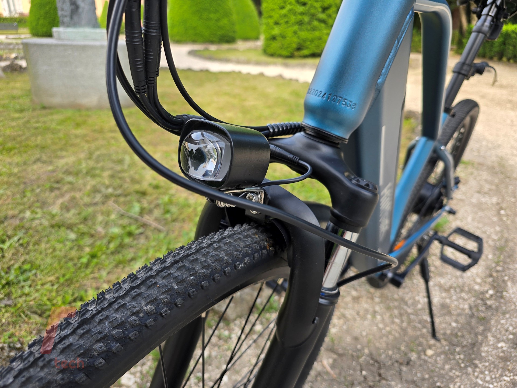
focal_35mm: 23
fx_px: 344
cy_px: 194
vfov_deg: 58.9
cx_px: 258
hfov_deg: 73.9
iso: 20
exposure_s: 1/180
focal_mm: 6.3
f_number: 1.7
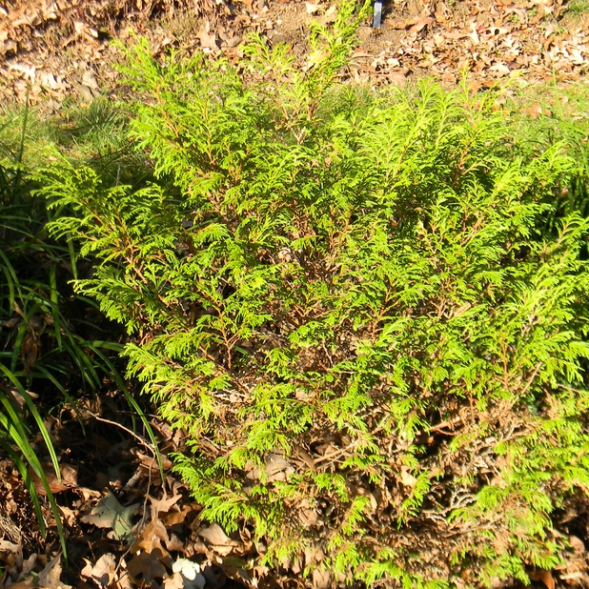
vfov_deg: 28.6
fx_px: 1155
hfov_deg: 28.6
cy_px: 335
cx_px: 331
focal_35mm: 60
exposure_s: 1/170
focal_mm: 7.3
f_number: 3.8
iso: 80
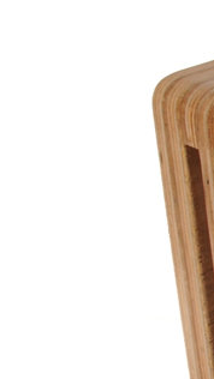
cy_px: 312
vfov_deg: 17.0
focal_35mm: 125
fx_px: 1260
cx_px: 516
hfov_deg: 8.8
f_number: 8
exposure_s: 1/250
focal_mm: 18
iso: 200
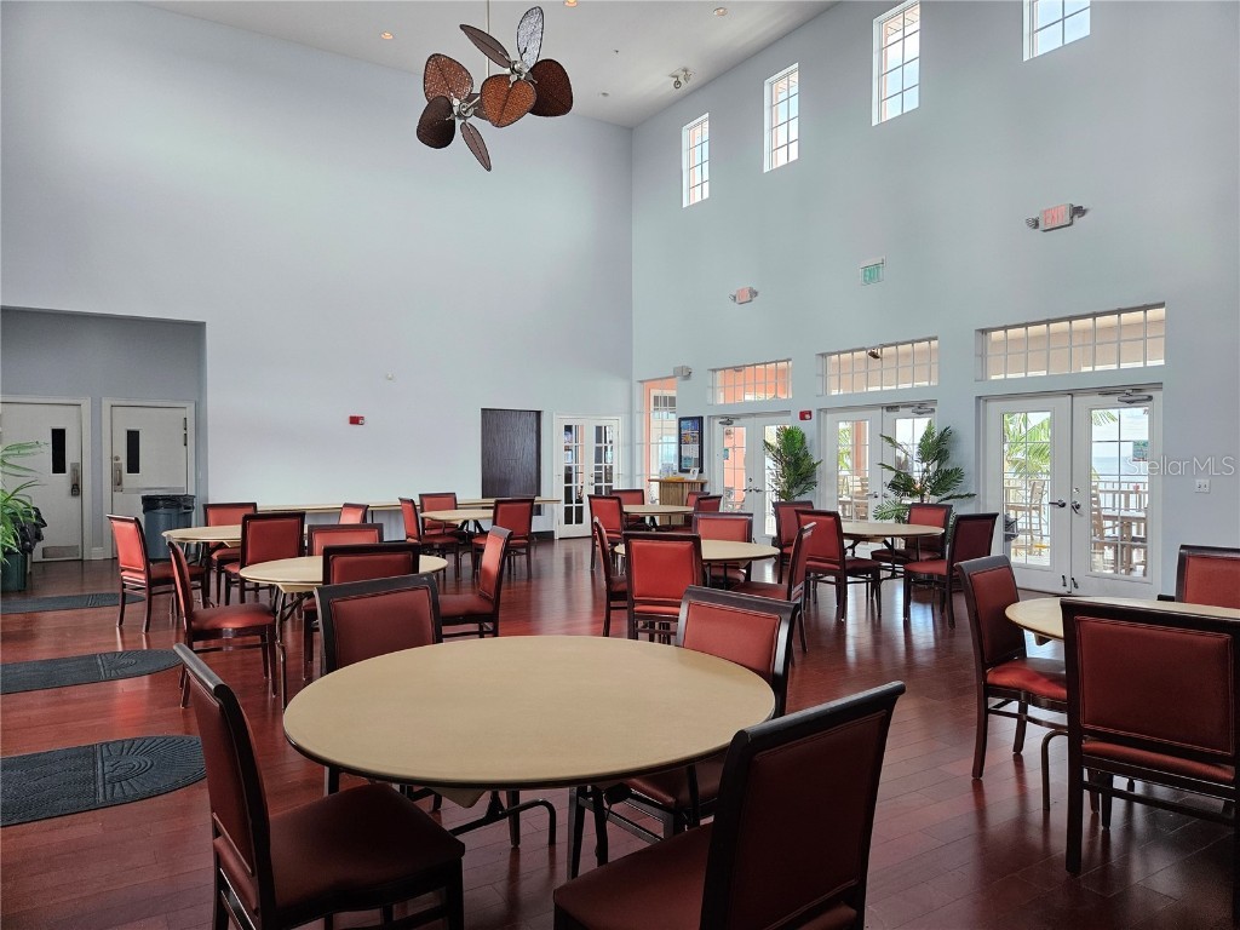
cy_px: 465
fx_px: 824
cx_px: 620
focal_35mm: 23
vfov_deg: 58.9
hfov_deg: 73.9
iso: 250
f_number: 1.8
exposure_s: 1/359
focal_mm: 5.4
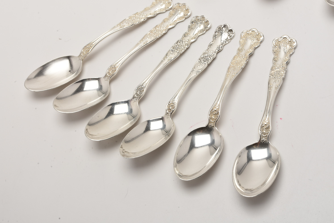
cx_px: 167
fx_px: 668
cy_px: 112
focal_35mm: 72
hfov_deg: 28.1
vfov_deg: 19.0
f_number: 25
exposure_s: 1/125
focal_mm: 48
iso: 100
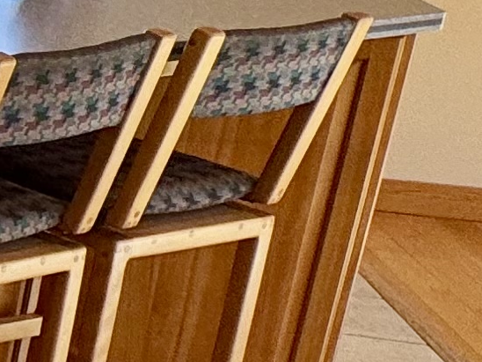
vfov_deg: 14.4
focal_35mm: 103
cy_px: 174
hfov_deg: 12.7
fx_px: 1434
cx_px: -789
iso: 40
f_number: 2.2
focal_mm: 2.22
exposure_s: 1/207
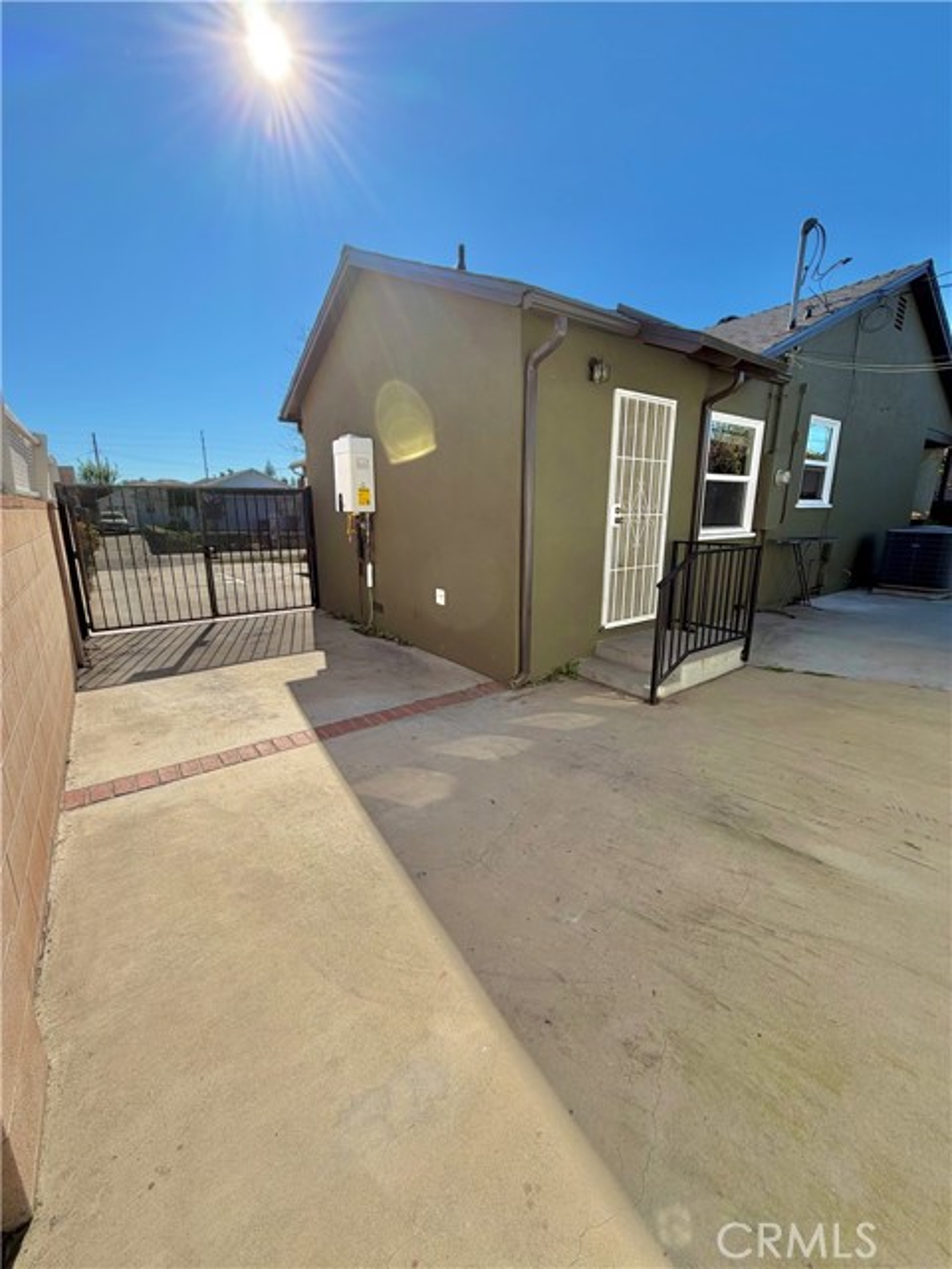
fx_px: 513
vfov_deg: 102.1
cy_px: 634
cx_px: 476
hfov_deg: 85.7
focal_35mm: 14
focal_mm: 2.22
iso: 20
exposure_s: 1/770
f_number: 2.2
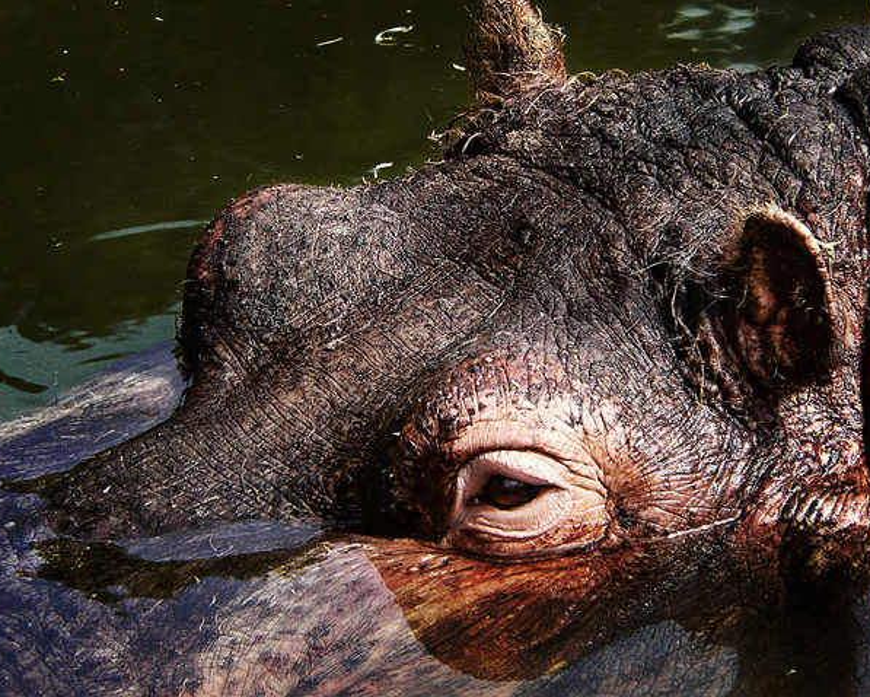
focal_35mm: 298
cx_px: 443
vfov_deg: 5.2
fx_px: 7676
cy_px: 348
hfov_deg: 6.5
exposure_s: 1/125
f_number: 4
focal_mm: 47.5
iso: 80
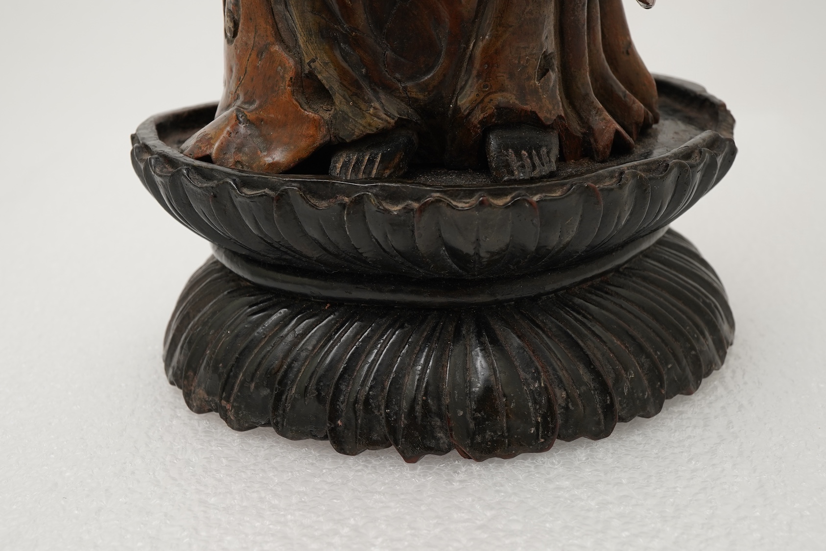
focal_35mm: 45
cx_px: 413
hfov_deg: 43.6
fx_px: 1033
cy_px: 276
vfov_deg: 29.9
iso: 320
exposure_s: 1/125
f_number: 16
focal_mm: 30
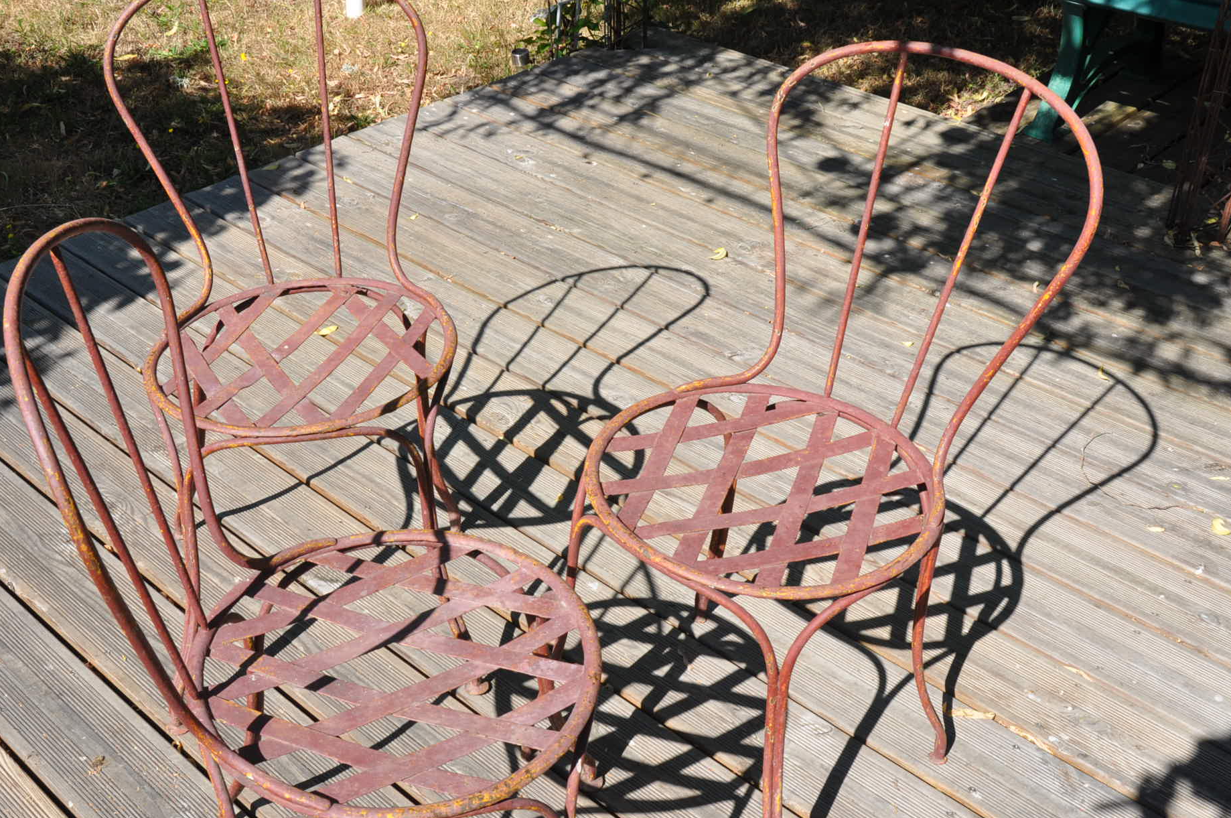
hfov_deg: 46.3
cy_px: 439
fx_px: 1434
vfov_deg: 31.8
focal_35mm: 42
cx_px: 533
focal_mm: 24
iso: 250
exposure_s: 1/180
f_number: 13
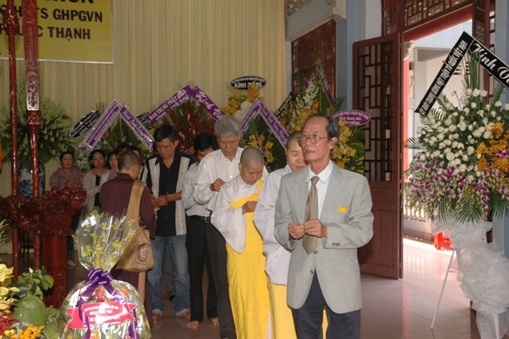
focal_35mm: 44
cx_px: 254
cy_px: 170
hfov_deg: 45.0
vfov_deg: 30.8
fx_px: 615
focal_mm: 29
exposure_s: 1/60
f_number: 4
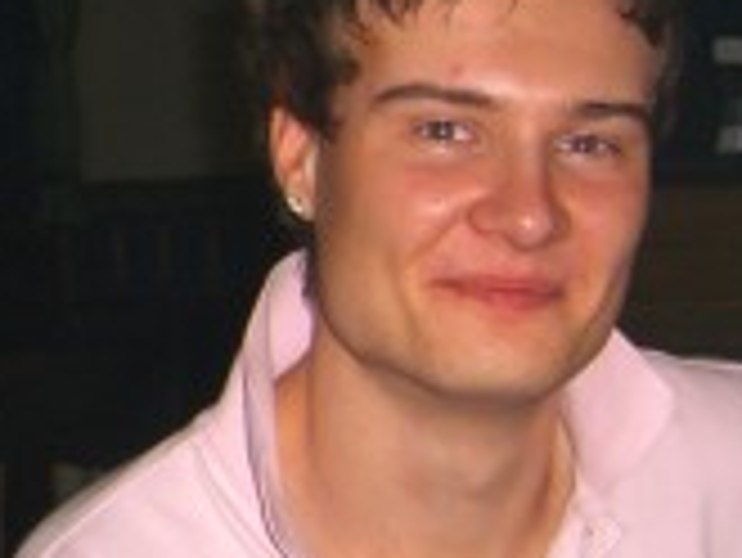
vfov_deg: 10.8
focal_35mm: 138
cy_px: 306
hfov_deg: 13.5
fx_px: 2960
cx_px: -333
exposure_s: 1/60
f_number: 2.8
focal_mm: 7.9
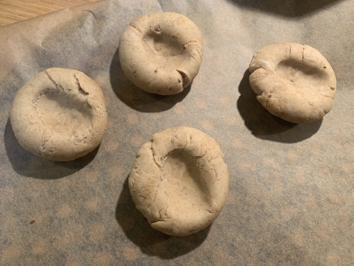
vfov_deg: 53.1
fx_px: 266
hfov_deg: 67.3
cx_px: 177
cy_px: 133
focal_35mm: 26
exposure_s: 1/50
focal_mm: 4.25
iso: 100
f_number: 1.8
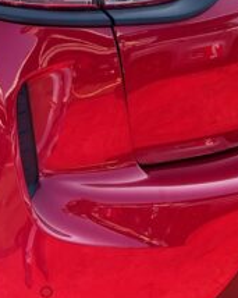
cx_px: 3
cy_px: 63
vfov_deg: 20.0
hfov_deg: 15.9
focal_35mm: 95
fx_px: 837
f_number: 1.5
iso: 50
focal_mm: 5.7
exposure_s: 1/666
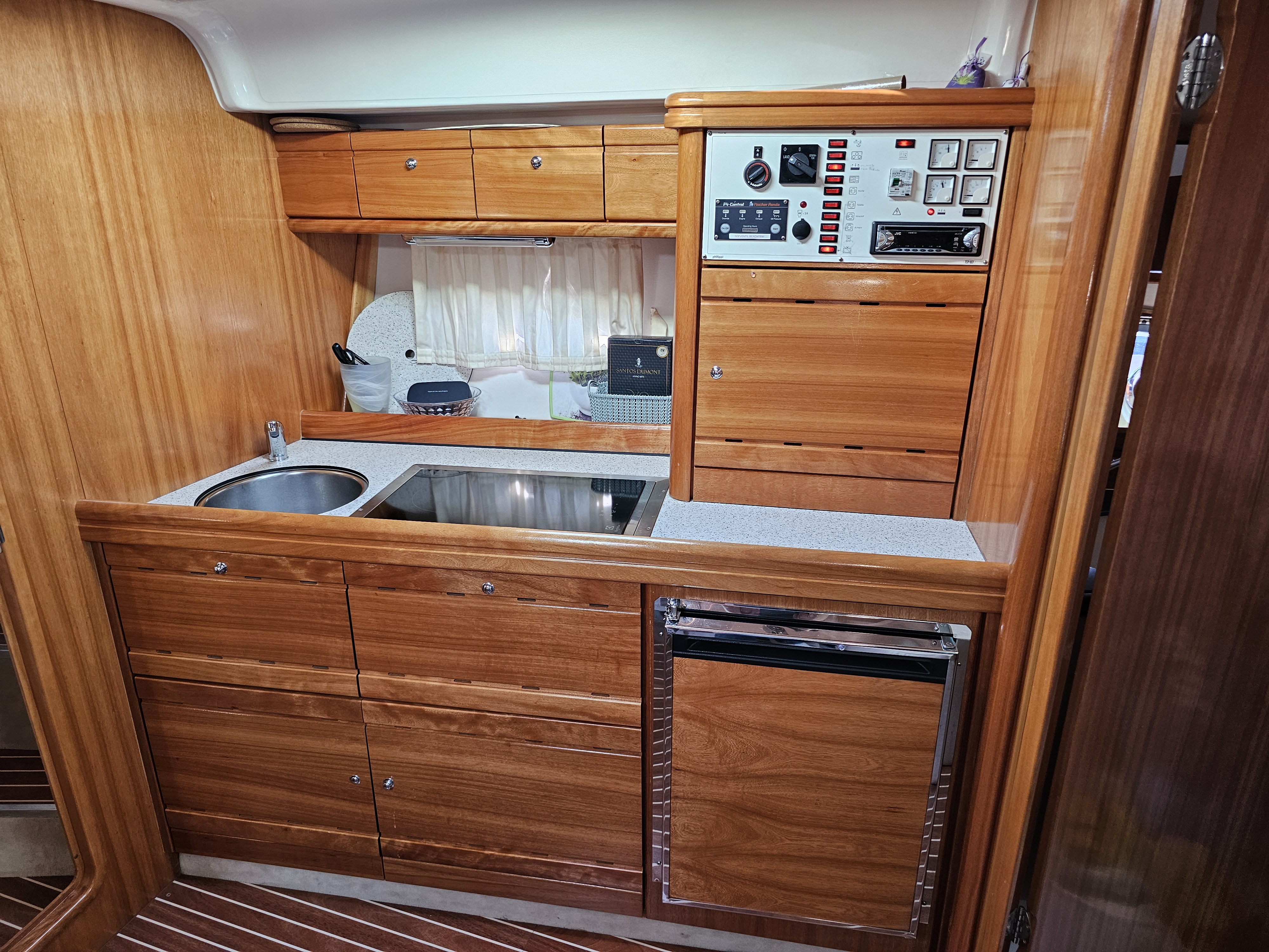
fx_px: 843
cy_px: 476
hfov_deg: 73.9
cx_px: 634
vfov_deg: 58.9
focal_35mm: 23
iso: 200
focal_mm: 6.3
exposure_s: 1/100
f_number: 1.7
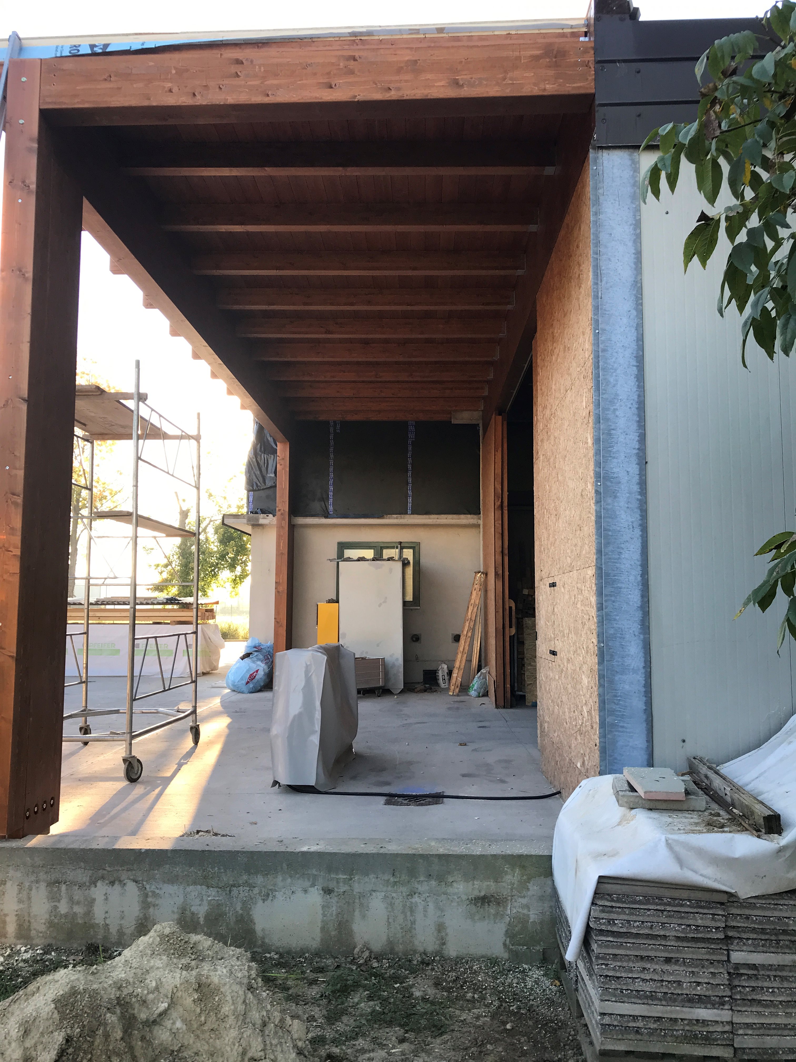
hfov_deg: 49.7
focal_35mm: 28
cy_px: 531
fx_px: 858
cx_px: 398
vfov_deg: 63.4
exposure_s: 1/199
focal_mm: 3.99
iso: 20
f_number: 1.8
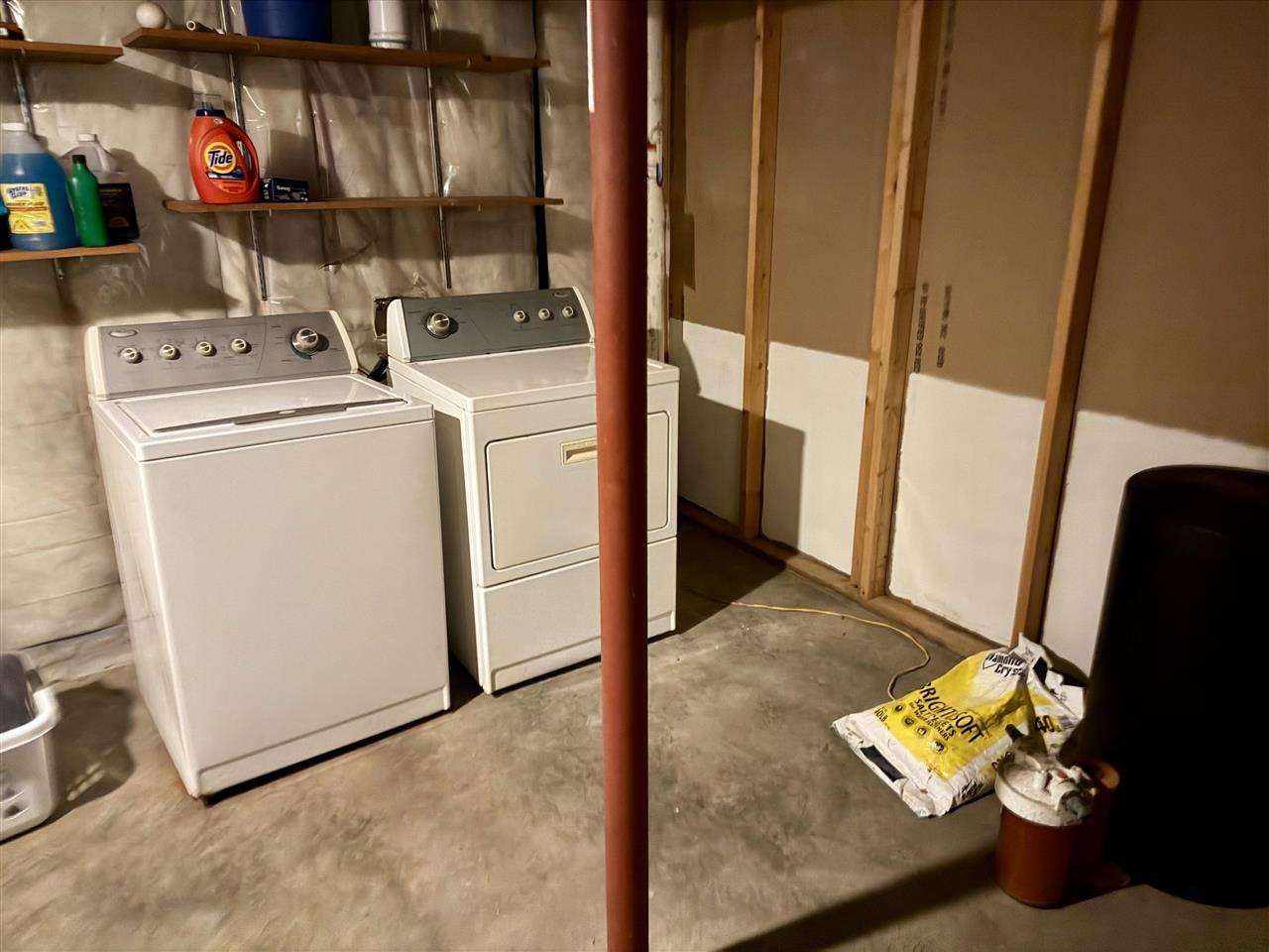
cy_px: 476
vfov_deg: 56.8
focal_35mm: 24
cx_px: 634
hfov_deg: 71.6
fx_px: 880
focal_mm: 6.76
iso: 1250
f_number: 1.78
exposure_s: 1/9
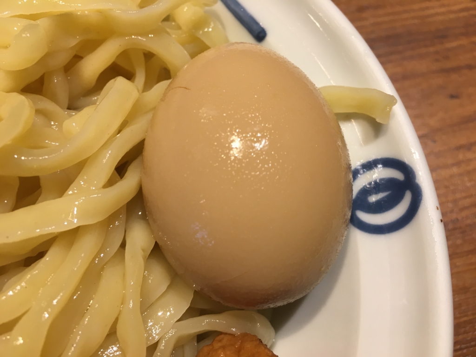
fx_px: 399
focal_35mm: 29
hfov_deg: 61.7
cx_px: 238
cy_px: 178
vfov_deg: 48.2
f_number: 2.2
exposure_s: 1/30
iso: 50
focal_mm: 4.15
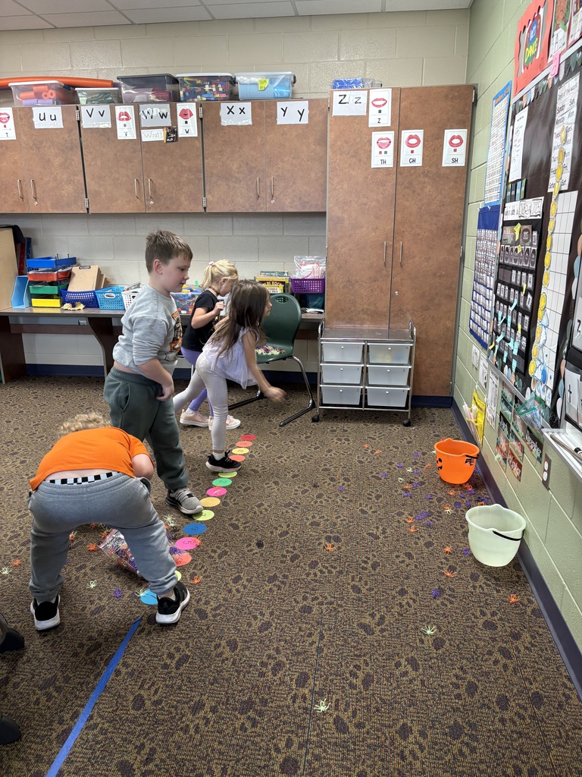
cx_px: 291
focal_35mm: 26
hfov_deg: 53.1
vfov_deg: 67.3
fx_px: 583
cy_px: 388
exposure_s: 1/60
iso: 160
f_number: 1.6
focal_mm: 5.96
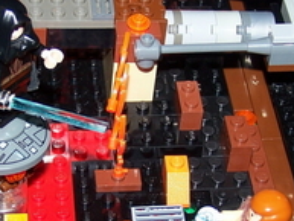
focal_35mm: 126
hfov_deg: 15.6
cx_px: 104
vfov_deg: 11.8
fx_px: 1071
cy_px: 139
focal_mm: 9.3
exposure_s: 1/60
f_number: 3.2
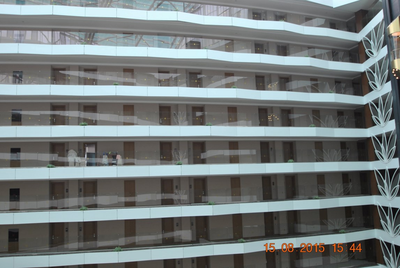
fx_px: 401
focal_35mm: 36
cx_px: 200
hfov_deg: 53.1
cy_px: 134
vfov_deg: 37.0
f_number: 4.5
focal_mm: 24
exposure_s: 1/60
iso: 200
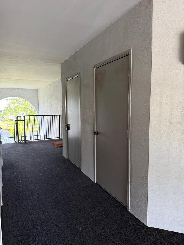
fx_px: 170
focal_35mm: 24
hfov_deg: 56.8
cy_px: 122
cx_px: 92
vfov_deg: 71.6
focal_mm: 6.76
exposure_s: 1/121
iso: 200
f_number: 1.78
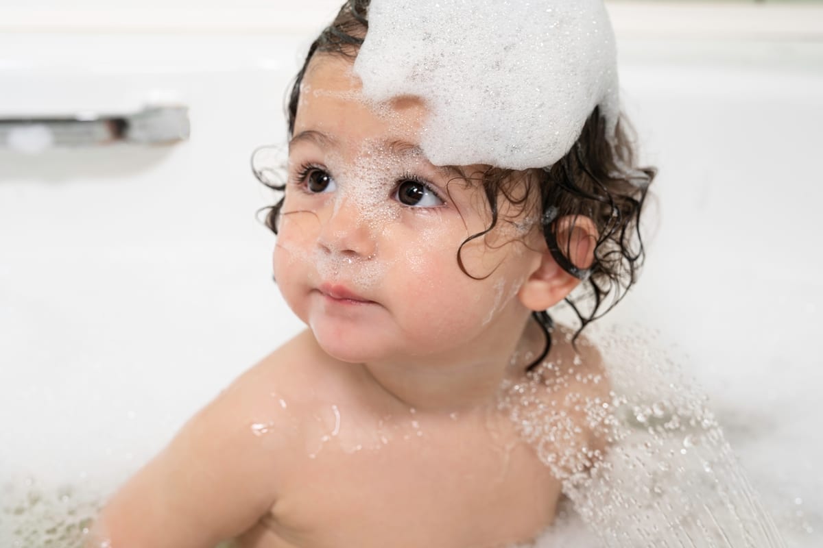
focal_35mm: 50
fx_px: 1143
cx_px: 412
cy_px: 274
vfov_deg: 27.0
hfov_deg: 39.6
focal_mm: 50
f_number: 5
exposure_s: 1/125
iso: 100
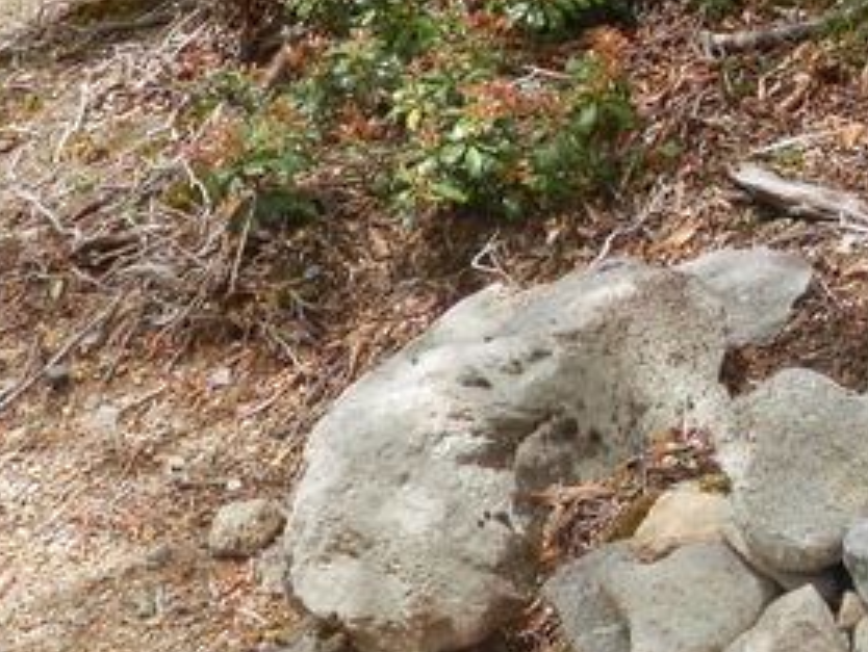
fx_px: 2886
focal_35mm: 115
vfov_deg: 12.9
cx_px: 905
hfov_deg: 16.7
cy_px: 168
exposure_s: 1/250
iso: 80
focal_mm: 7.3
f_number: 3.7
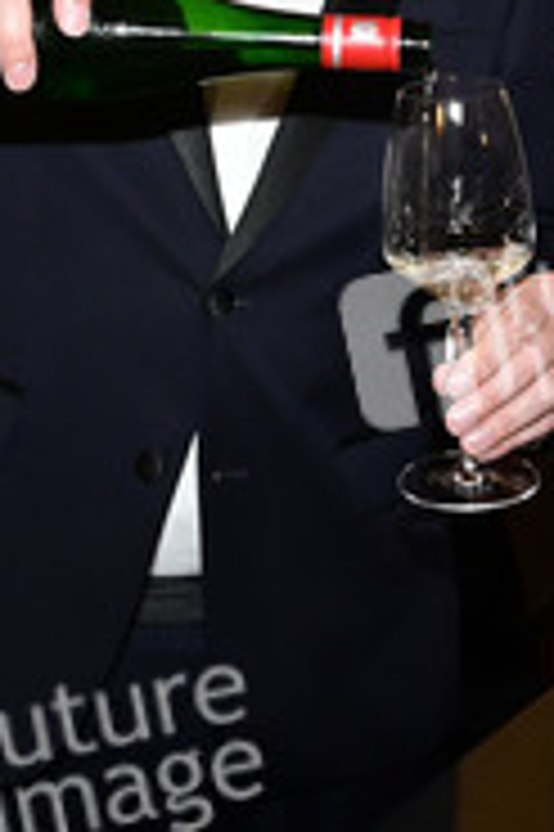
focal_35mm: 52
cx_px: 162
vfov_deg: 36.1
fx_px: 1202
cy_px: 99
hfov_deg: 25.7
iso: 2500
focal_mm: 24
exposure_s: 1/200
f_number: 5.6
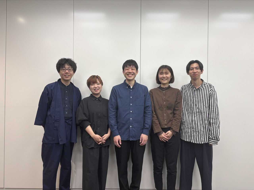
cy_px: 95
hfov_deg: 67.3
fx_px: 191
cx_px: 127
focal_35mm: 26
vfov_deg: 53.1
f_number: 1.6
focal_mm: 5.96
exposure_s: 1/100
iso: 64
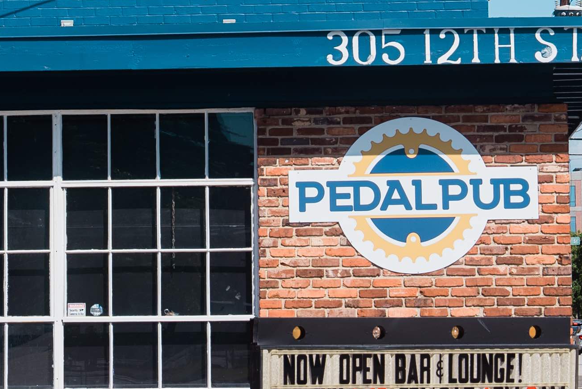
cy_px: 71
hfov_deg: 10.2
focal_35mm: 201
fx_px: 3252
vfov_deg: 6.8
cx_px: 168
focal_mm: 62
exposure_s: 1/800
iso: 80
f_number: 5
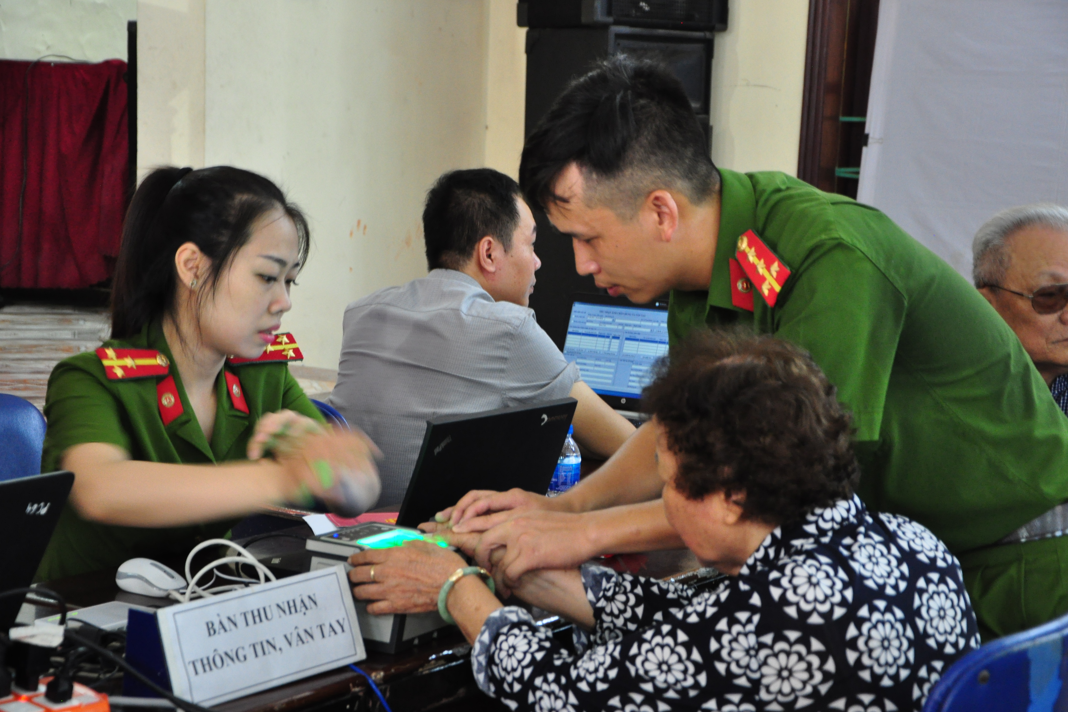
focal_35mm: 76
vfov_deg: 17.9
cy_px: 358
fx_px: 2254
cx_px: 538
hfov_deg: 26.7
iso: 1250
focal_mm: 50
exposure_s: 1/15
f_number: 5
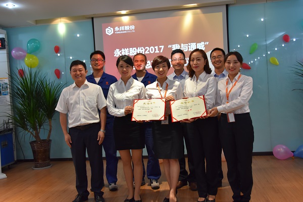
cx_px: 152
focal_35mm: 39
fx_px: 328
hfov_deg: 49.6
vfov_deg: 34.2
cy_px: 101
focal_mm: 26
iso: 800
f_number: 4
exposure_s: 1/60
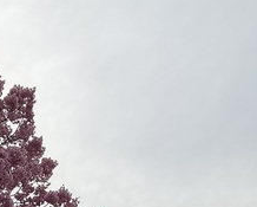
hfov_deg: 22.7
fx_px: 632
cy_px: 282
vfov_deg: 17.2
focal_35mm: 83
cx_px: 60
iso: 25
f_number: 1.8
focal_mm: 3
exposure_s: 1/2427
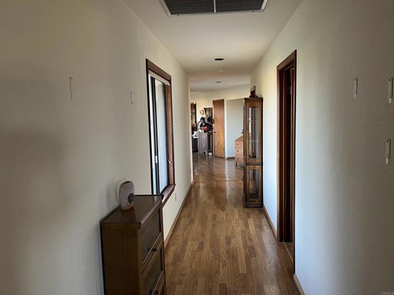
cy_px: 148
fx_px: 296
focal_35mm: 26
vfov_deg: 53.1
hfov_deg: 67.3
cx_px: 197
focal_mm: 5.1
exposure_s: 1/60
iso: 160
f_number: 1.6
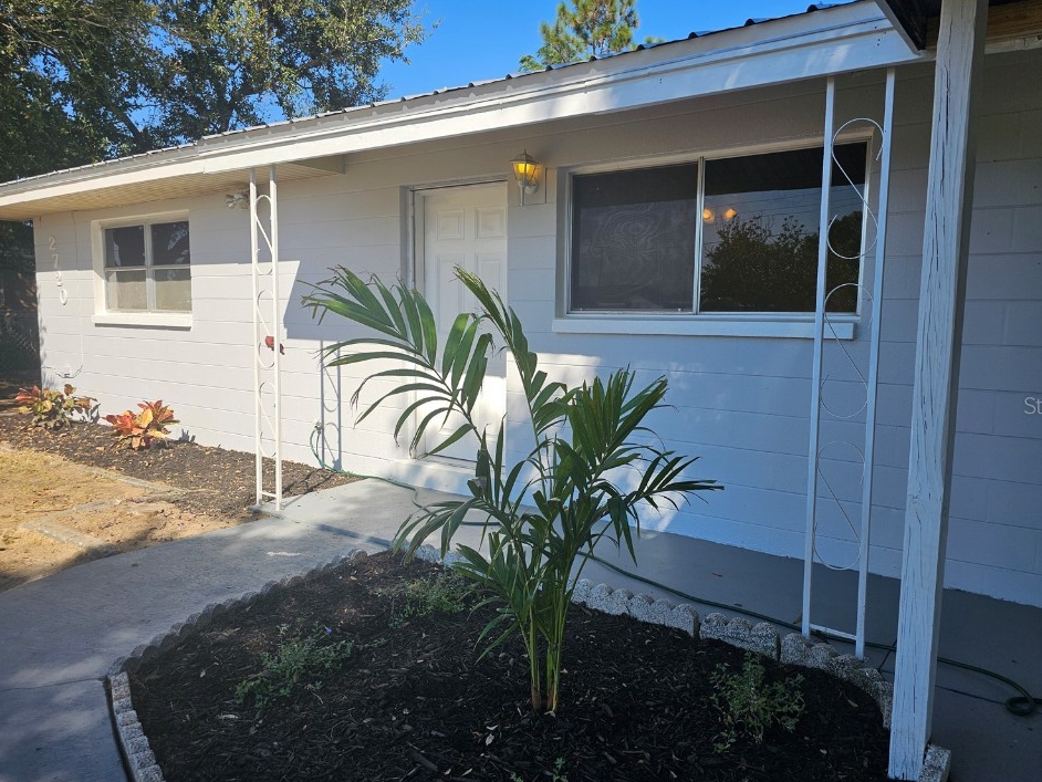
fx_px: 753
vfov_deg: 54.9
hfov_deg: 69.3
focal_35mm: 25
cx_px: 562
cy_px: 405
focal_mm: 6.3
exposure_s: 1/631
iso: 10
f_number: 1.7
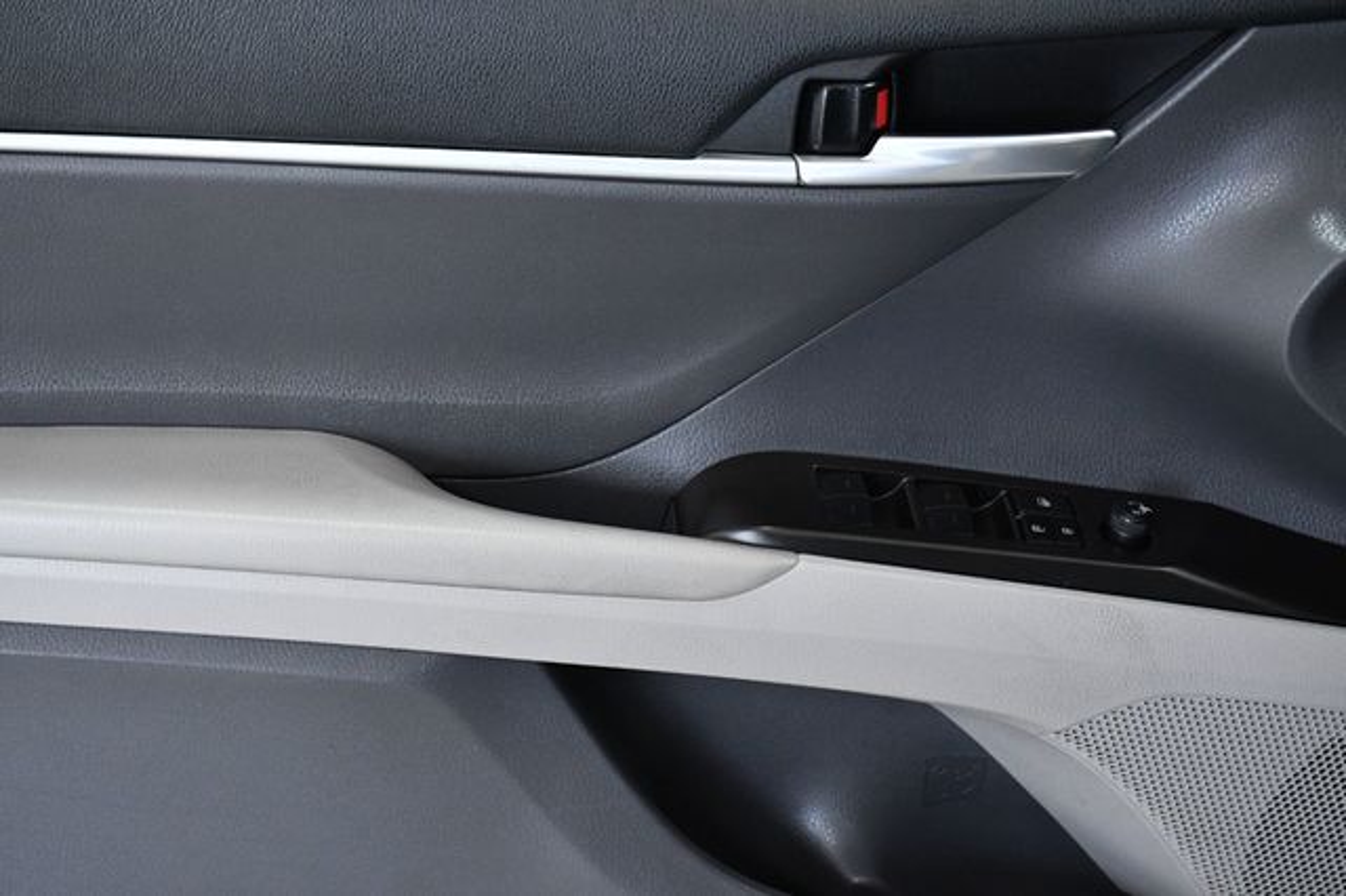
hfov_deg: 26.0
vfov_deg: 17.5
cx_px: 673
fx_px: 2915
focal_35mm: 78
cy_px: 448
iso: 2500
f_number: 7.1
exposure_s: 1/200
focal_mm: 52
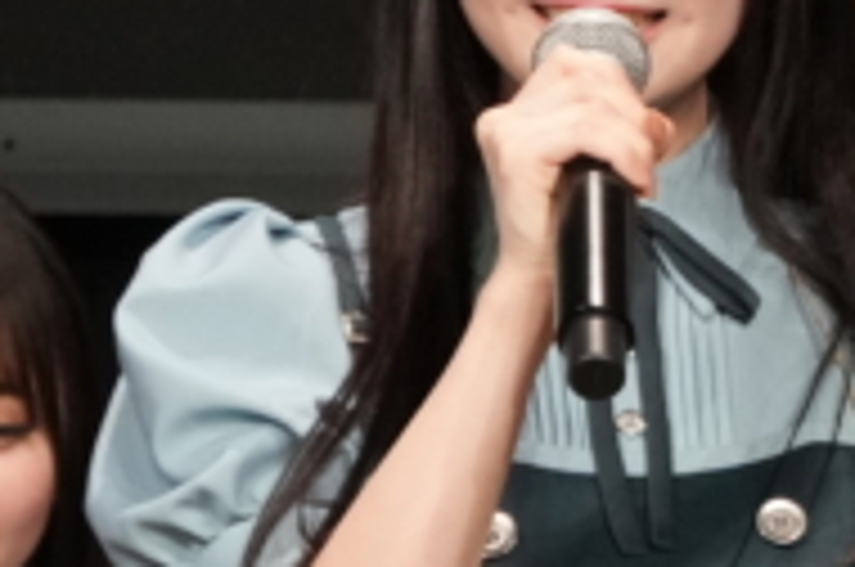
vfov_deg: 1.3
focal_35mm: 1031
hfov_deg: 2.0
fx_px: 24445
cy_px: 508
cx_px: 2344
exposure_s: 1/250
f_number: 6.3
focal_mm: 163
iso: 2500
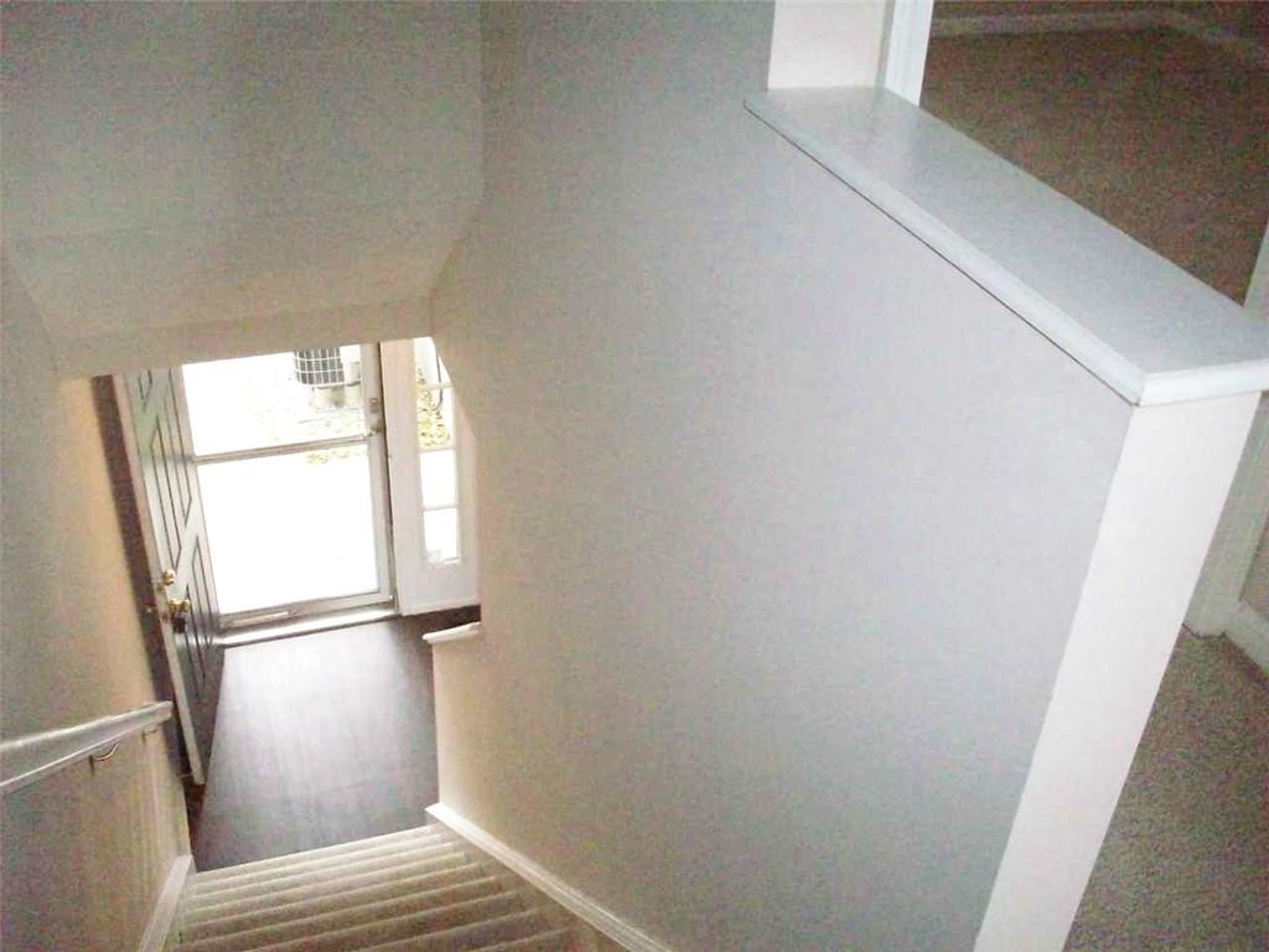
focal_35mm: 37
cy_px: 476
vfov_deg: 38.7
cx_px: 634
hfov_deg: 50.1
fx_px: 1356
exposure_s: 1/128
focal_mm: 6.2
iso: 800
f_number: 2.8
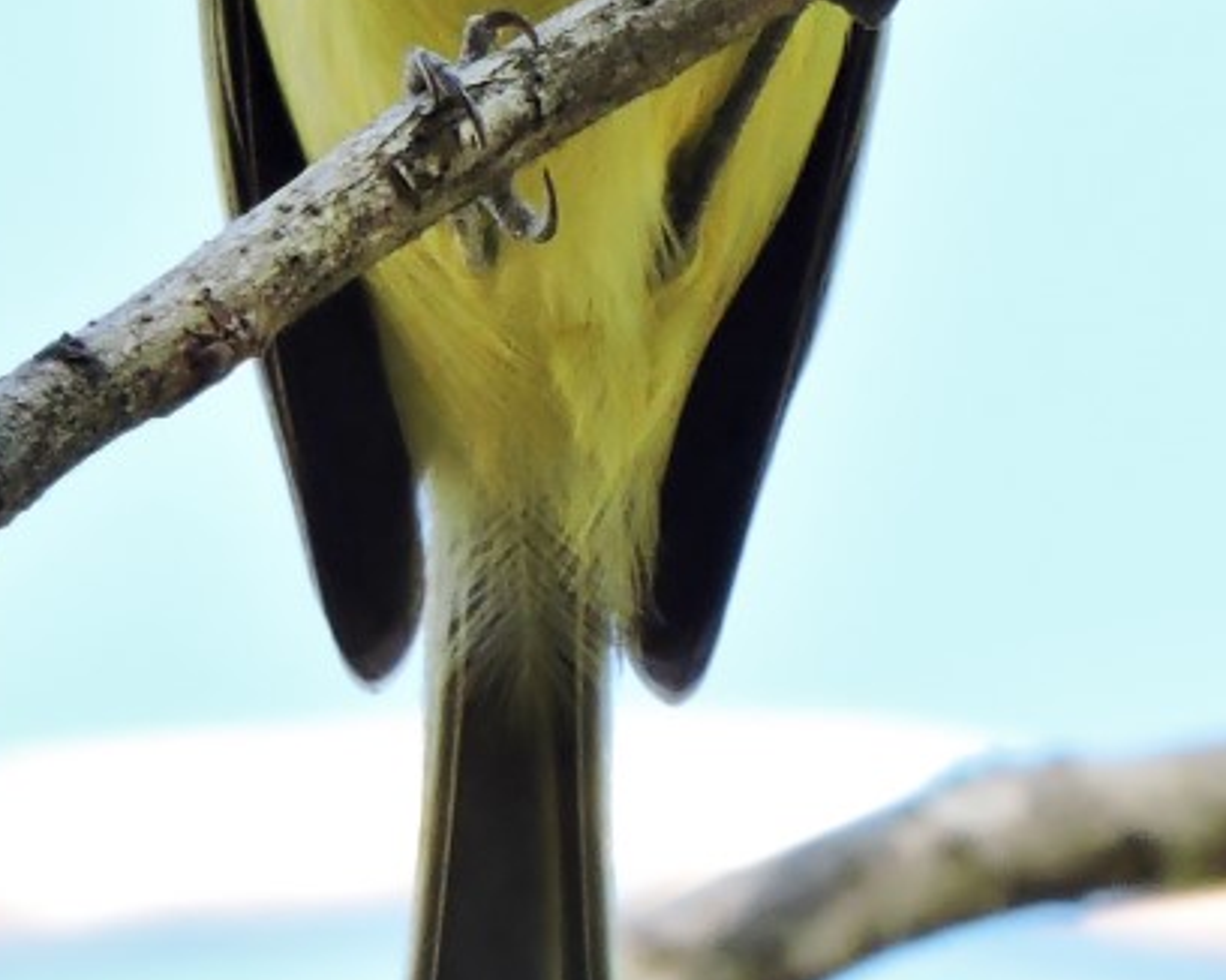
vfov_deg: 0.6
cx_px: 631
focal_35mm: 2585
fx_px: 93752
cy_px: 117
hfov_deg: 0.7
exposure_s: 1/250
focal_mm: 133.8
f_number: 5.1
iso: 400
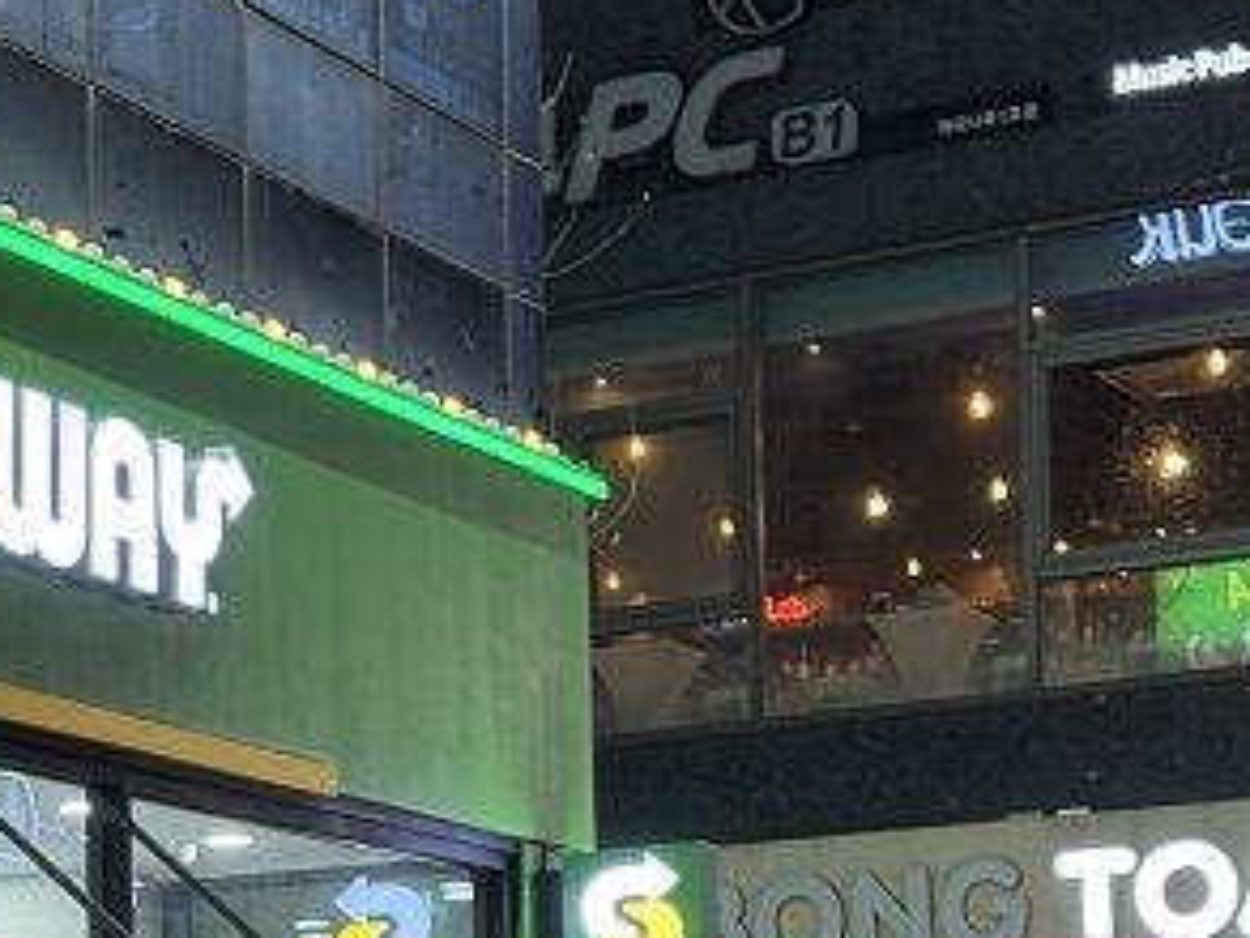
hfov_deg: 16.2
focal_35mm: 118
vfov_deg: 12.3
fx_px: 4263
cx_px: -162
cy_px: 1062
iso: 160
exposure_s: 1/60
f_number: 1.78
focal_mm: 6.76
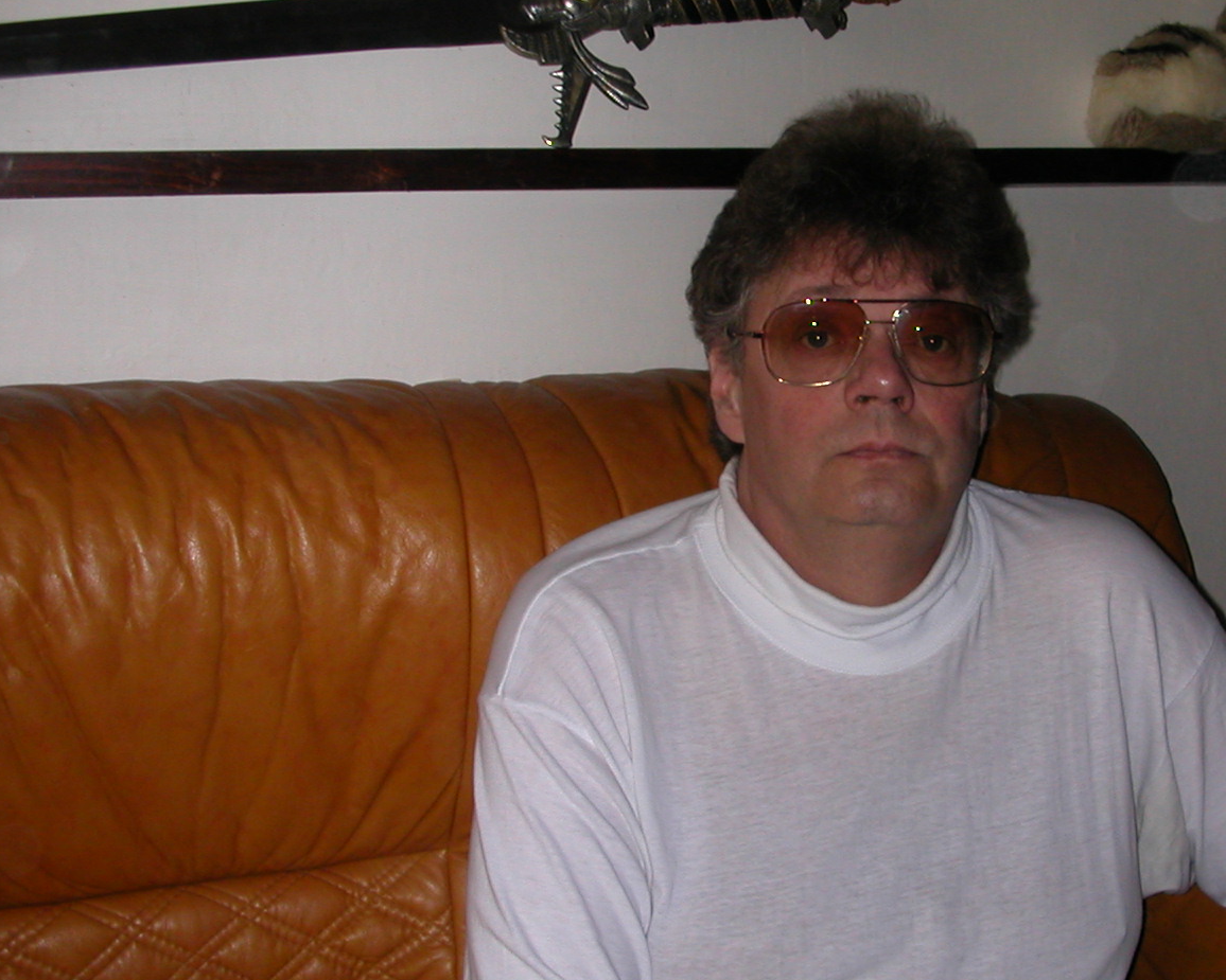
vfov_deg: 30.2
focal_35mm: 50
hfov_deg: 36.9
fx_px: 1814
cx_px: 836
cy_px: 547
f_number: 2.7
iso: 100
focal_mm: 5.6
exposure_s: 1/59.9
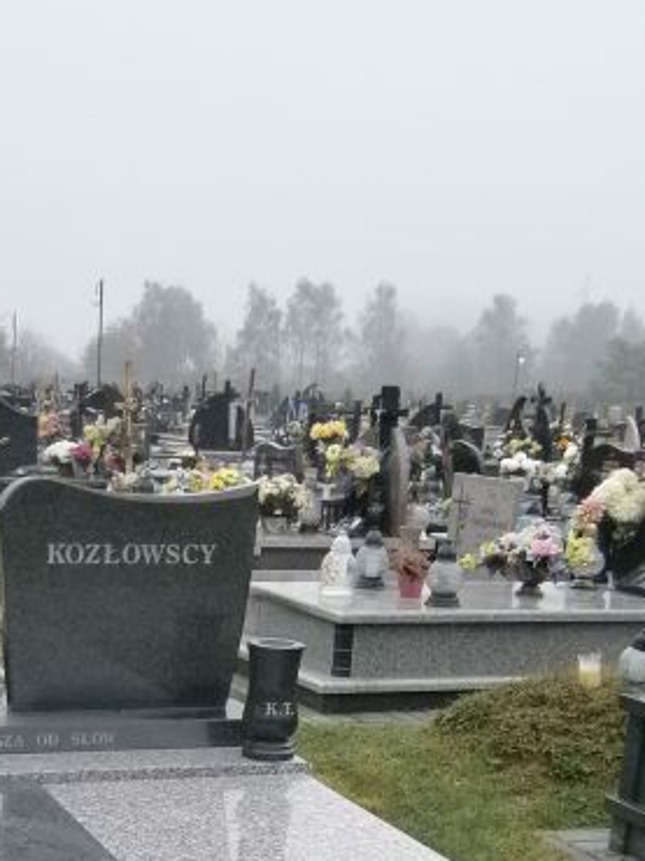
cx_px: 121
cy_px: 909
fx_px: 1492
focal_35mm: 60
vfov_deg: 29.5
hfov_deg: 24.0
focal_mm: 4.7
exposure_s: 1/50
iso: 80
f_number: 8
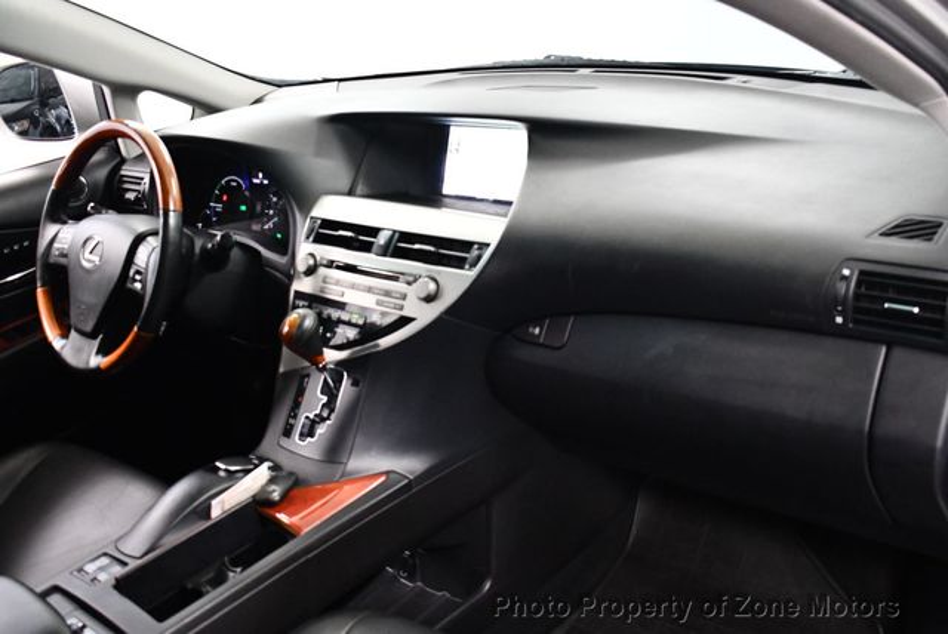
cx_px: 474
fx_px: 949
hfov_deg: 53.1
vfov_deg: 36.9
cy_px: 317
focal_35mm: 36
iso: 3200
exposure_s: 1/80
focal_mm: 18
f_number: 3.5
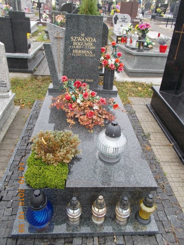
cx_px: 92
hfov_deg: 53.1
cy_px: 122
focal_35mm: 26
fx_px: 184
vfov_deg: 67.3
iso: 80
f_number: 3.2
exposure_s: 1/30
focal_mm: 4.6
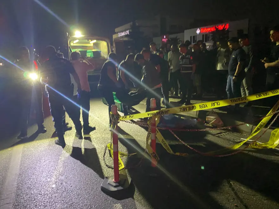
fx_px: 210
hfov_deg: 67.3
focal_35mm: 26
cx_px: 140
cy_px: 104
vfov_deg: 53.1
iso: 640
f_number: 1.8
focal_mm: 4.25
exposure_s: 1/30
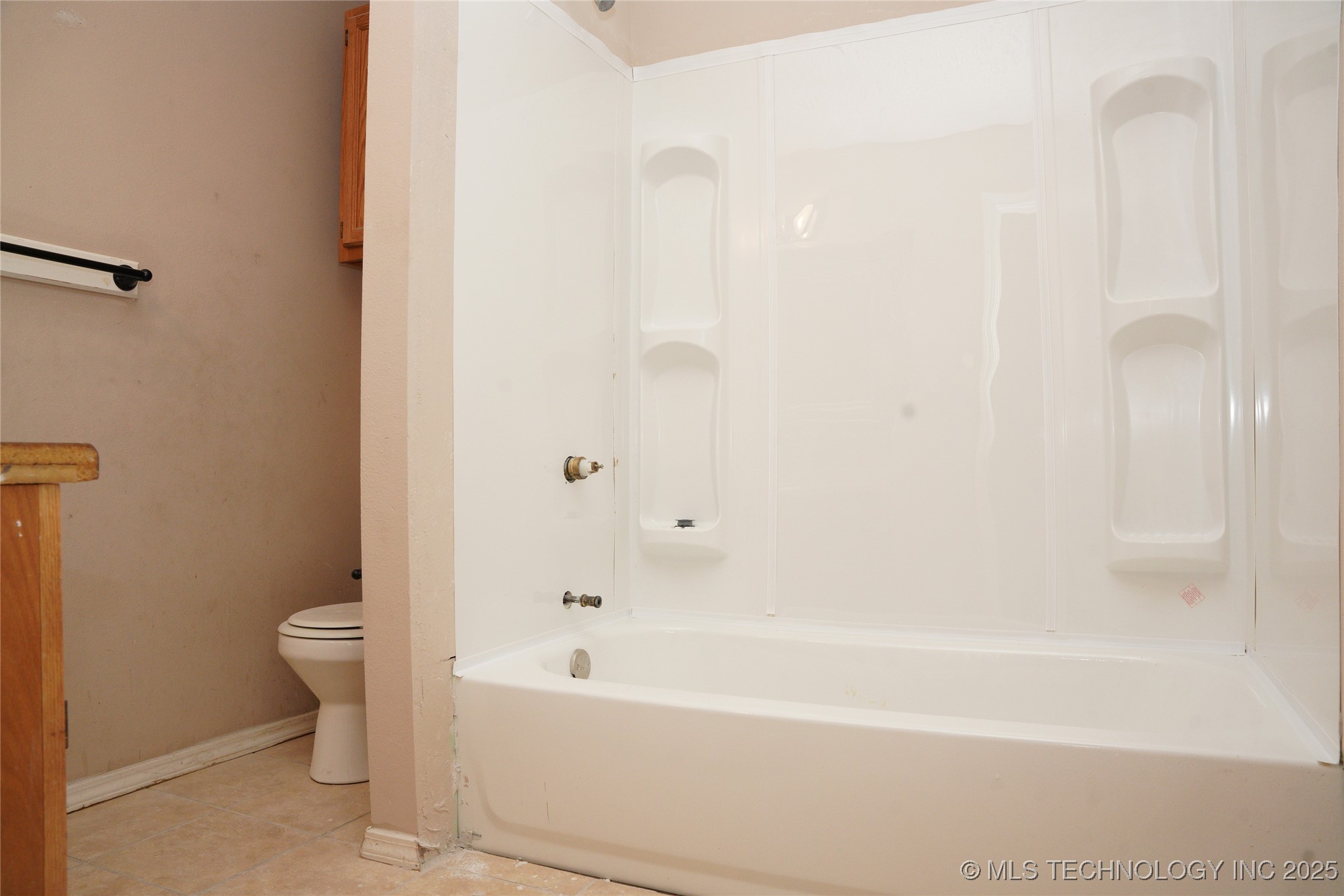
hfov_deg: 73.7
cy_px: 448
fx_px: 896
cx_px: 672
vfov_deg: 53.1
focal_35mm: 24
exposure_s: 1/125
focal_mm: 24
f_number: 8
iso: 2500
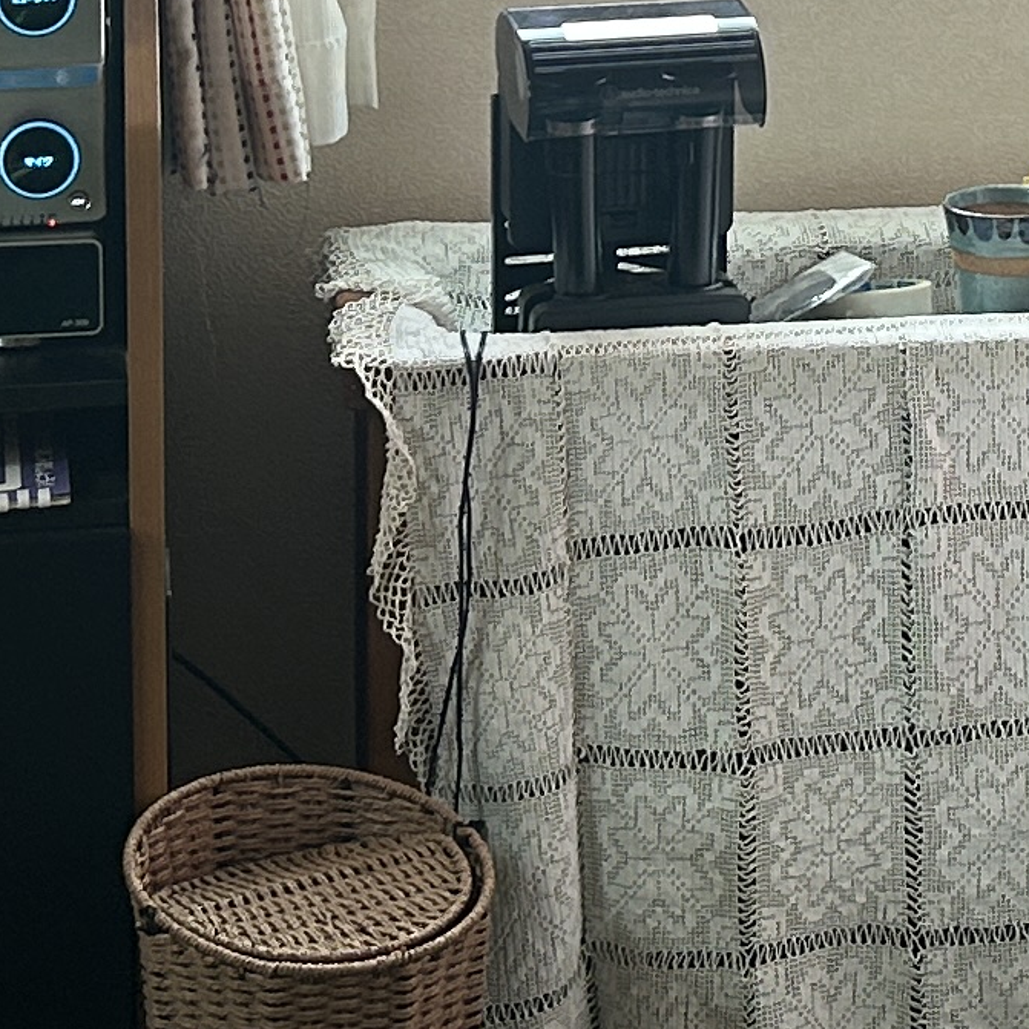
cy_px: -219
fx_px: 4641
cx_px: 1047
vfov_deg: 12.3
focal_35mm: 138
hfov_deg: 12.5
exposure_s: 1/121
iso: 80
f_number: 1.5
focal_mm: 5.7
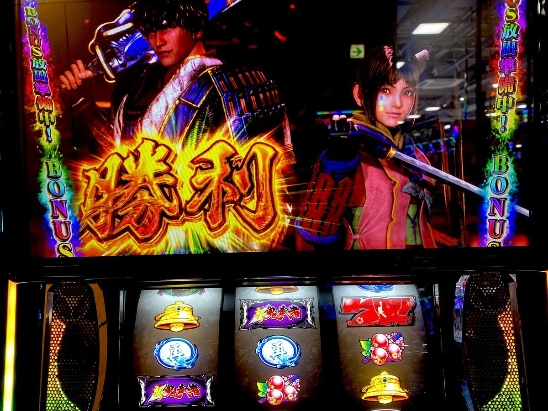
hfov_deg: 67.3
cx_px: 274
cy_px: 206
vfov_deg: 53.1
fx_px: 412
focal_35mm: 26
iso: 64
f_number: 1.8
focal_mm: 4.25
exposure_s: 1/63
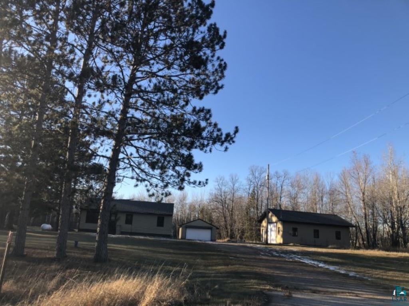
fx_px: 331
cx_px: 204
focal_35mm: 28
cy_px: 153
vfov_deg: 49.7
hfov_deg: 63.4
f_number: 1.8
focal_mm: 3.99
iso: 20
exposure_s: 1/762
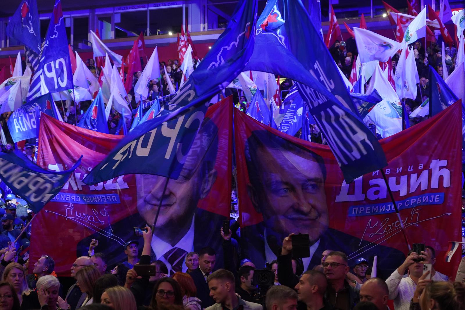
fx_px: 853
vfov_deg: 20.6
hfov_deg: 30.5
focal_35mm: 66
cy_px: 155
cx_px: 232
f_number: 4.5
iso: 4000
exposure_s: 1/80
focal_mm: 66
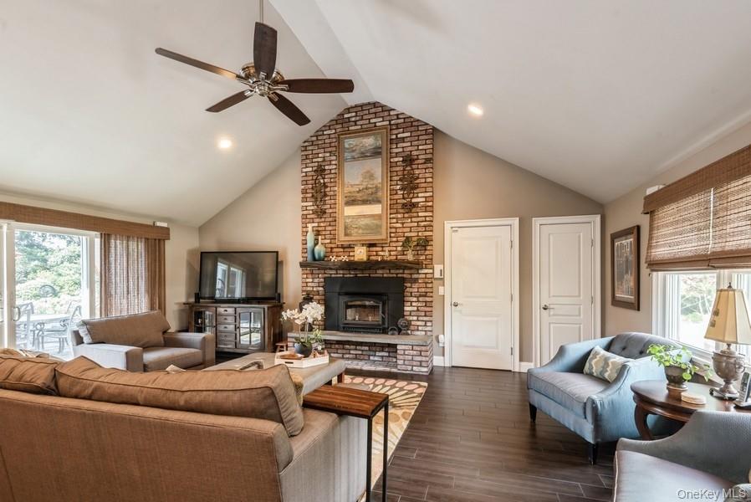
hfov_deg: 96.7
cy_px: 251
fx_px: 334
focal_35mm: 16
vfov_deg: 73.8
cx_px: 376
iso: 200
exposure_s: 1/1.67
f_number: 9
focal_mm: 16
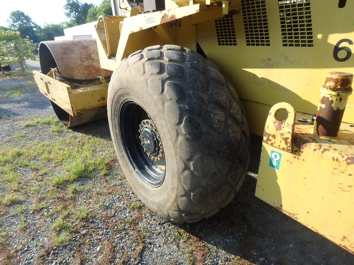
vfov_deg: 63.4
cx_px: 177
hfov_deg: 79.0
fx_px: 215
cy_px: 132
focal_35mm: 21
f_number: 3.5
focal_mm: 3.7
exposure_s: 1/400
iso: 125
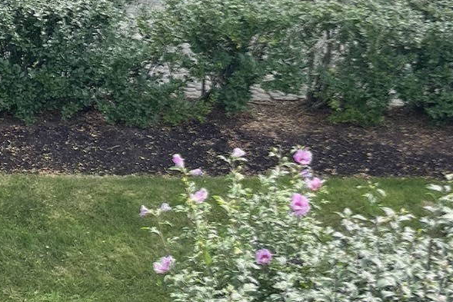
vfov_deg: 14.0
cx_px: -58
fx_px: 1183
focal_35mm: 94
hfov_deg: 20.6
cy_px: -83
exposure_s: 1/1033
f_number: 1.6
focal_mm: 4.2
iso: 32
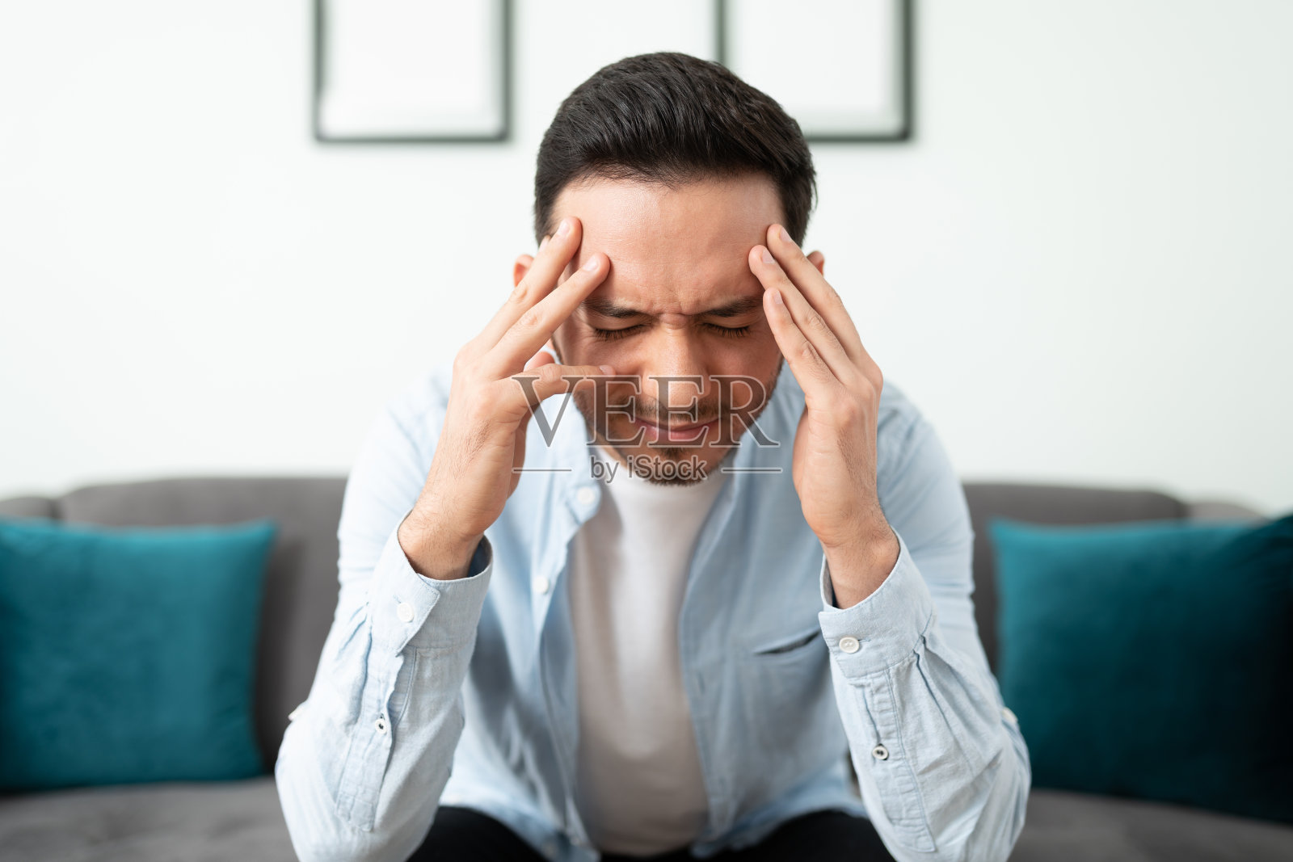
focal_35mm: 35
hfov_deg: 54.4
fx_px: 1257
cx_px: 646
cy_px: 431
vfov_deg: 37.9
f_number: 1.8
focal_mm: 35
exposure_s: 1/160
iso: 100
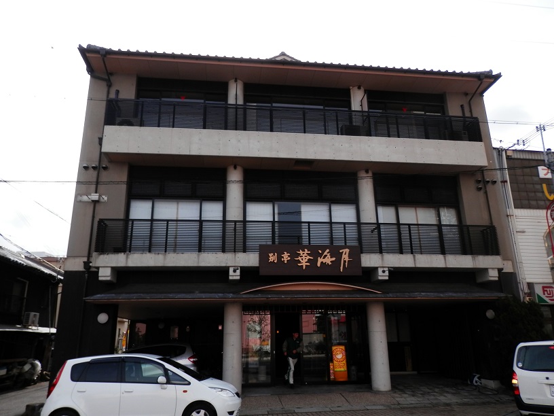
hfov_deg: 69.4
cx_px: 277
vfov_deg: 54.9
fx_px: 400
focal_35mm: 25
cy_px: 208
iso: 80
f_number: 3
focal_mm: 4.5
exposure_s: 1/640
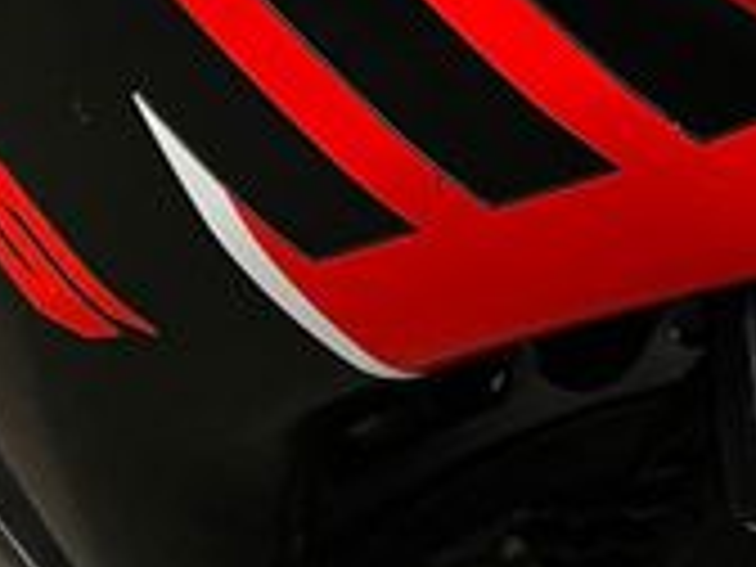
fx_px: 2162
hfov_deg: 17.1
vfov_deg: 13.9
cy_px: -328
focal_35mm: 99
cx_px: 1269
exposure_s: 1/50
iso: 125
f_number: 1.6
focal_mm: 5.1
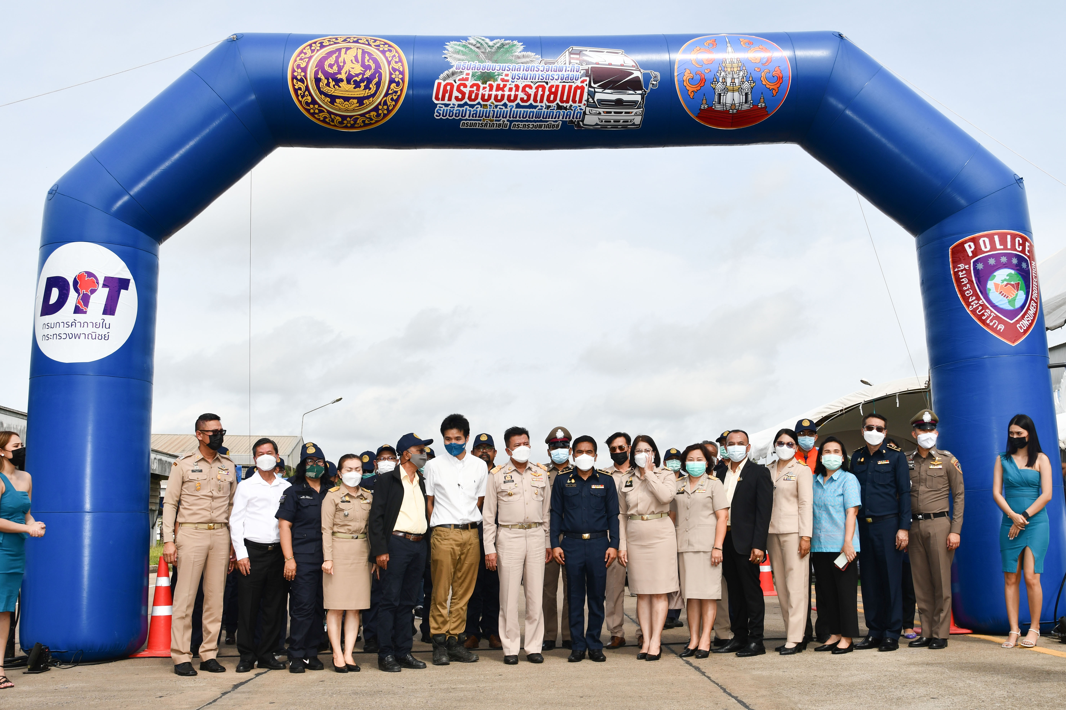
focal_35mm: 36
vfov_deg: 36.9
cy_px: 355
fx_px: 1066
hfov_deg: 53.1
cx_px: 533
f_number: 9
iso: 100
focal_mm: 24
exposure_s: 1/250
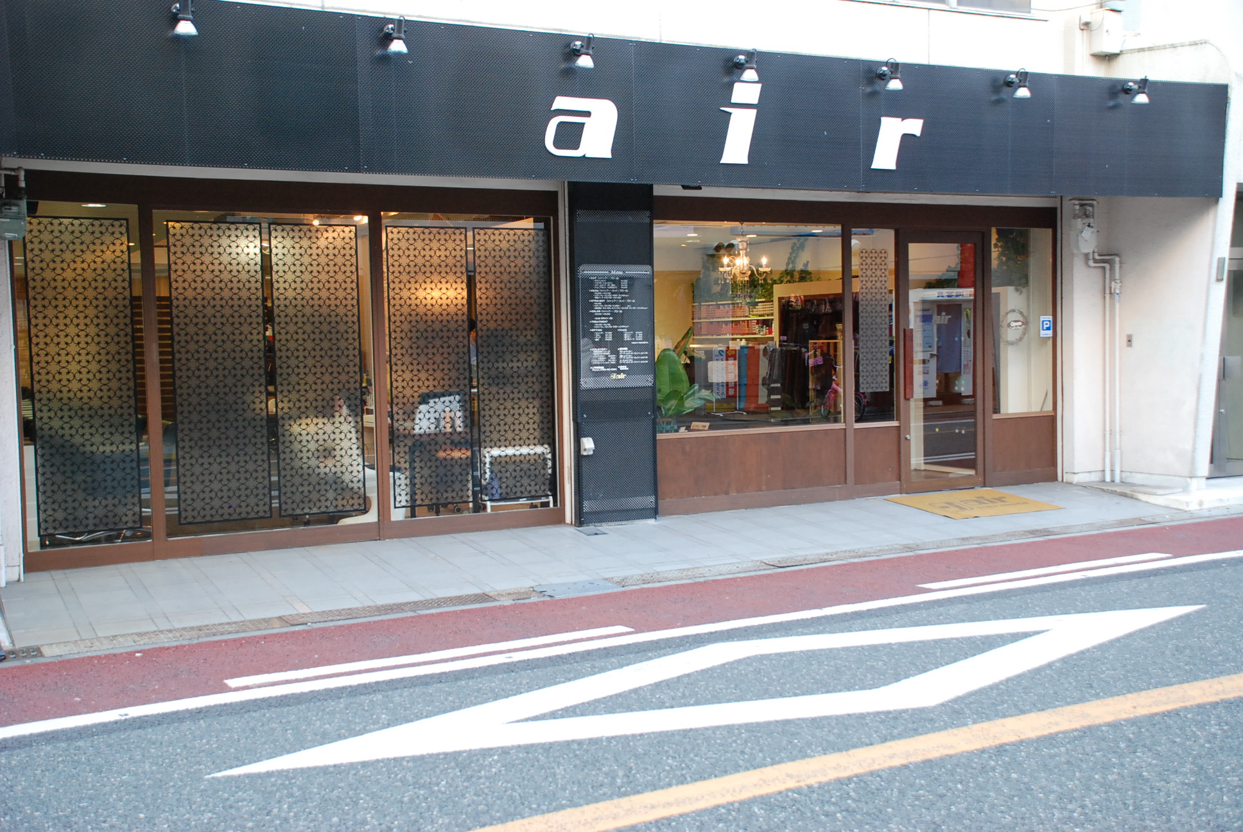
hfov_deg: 49.5
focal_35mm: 39
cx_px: 622
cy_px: 416
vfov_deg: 34.3
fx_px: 1348
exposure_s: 1/80
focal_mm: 26
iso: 800
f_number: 4.5
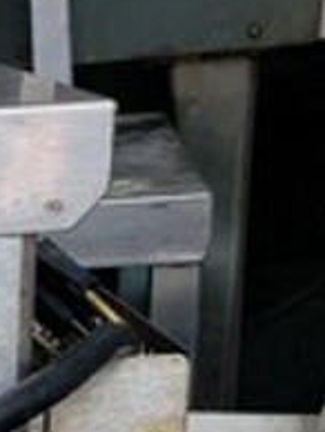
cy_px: 694
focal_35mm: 109
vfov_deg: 16.1
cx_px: -312
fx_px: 1362
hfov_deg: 12.2
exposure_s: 1/240
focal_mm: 4.3
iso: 50
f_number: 2.4
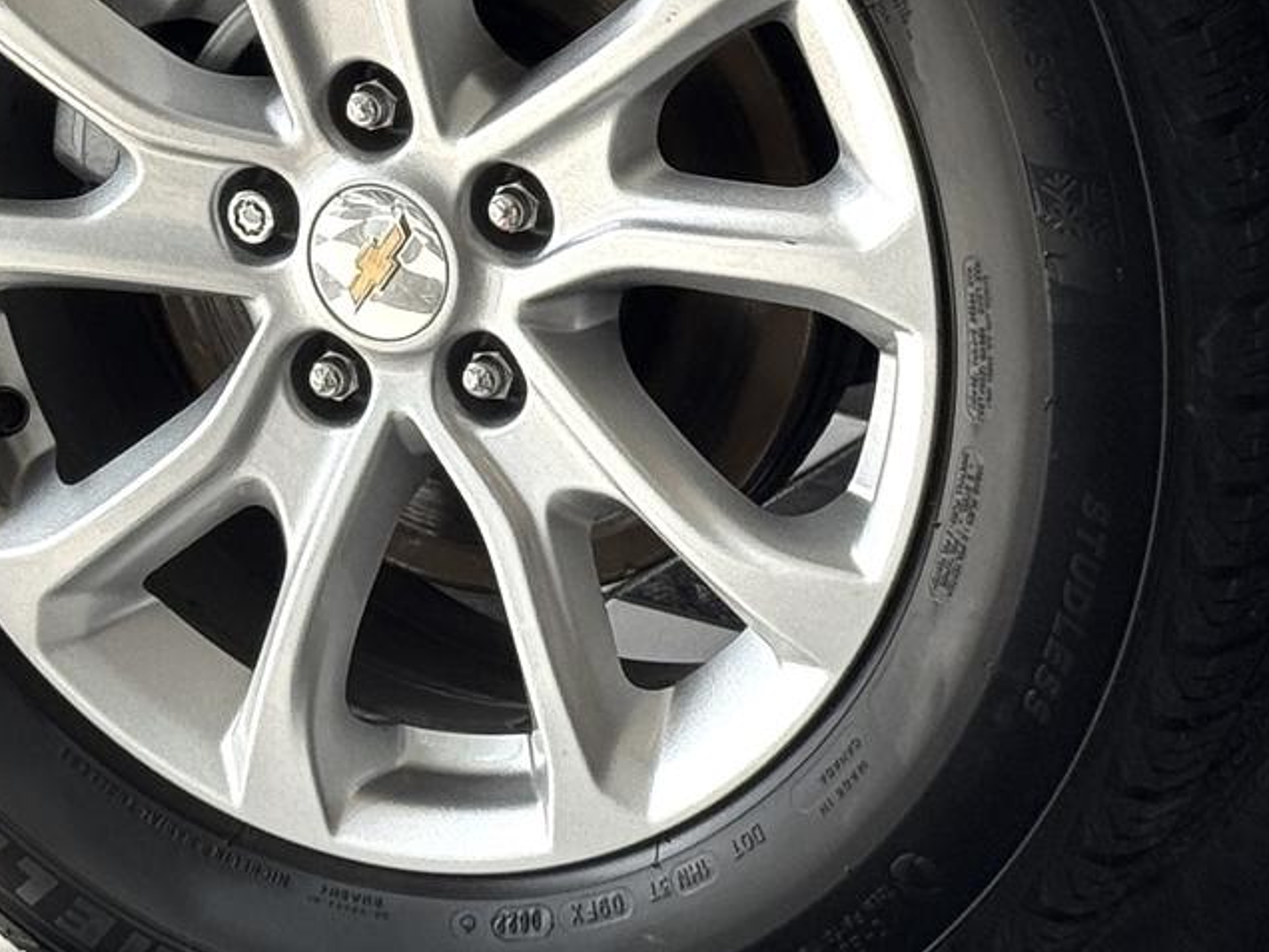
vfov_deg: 8.8
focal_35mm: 169
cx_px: 393
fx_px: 6195
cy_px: 345
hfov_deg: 11.7
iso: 64
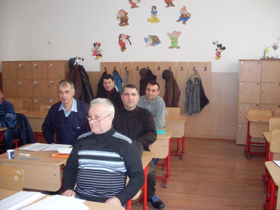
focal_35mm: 38
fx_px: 307
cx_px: 140
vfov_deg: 37.7
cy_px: 105
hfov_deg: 49.0
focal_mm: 6.3
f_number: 2.8
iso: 240
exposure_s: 1/45
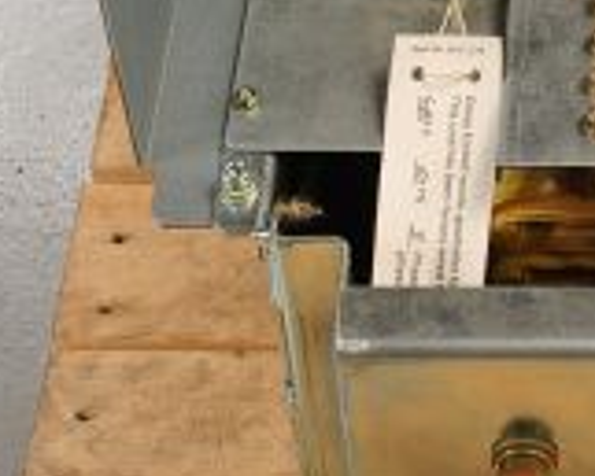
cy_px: -242
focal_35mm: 175
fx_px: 3084
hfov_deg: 10.7
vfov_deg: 8.6
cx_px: 846
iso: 320
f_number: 14
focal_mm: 50
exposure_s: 1/160
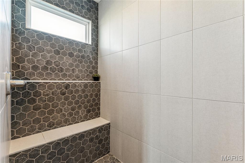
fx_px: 109
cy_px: 82
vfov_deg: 73.7
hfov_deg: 96.8
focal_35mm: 16
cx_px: 122
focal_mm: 16
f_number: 13
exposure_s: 1.6
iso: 100
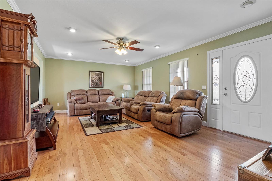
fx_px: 121
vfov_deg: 73.7
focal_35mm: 16
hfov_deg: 96.7
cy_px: 90
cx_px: 136
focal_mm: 8
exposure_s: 1/10
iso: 400
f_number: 6.3
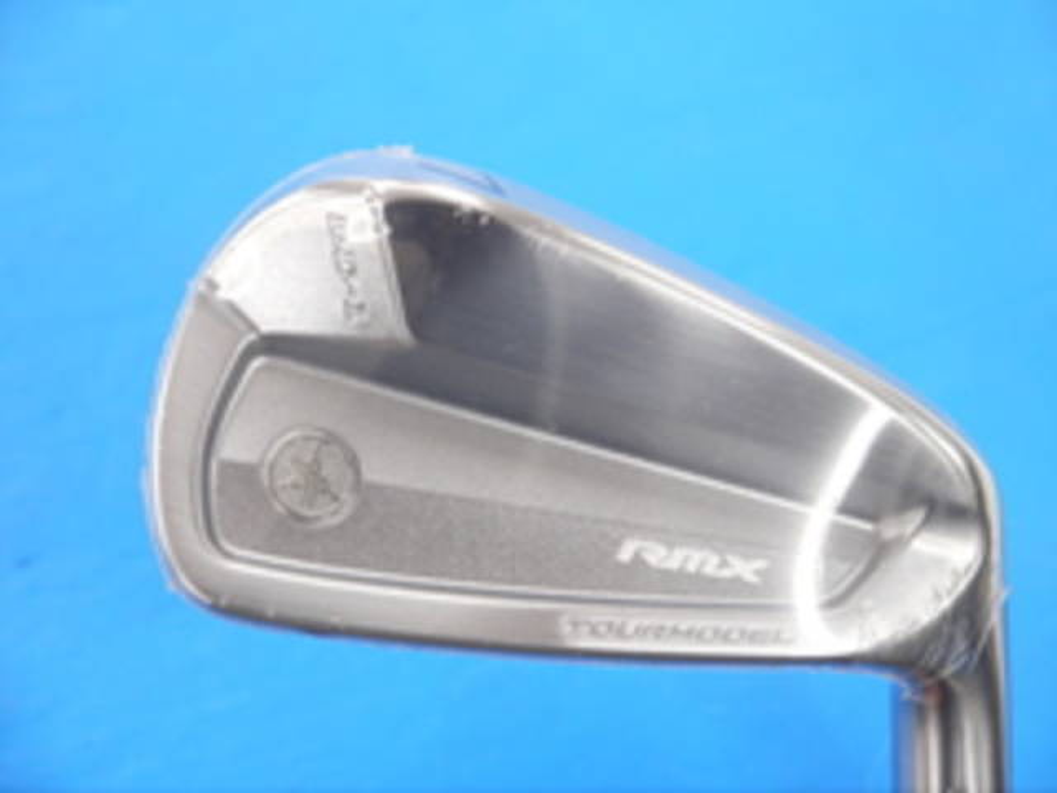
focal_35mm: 84
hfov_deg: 23.3
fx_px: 2565
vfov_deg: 17.6
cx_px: 528
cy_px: 396
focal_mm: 42
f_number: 5.6
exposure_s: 1/80
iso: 800
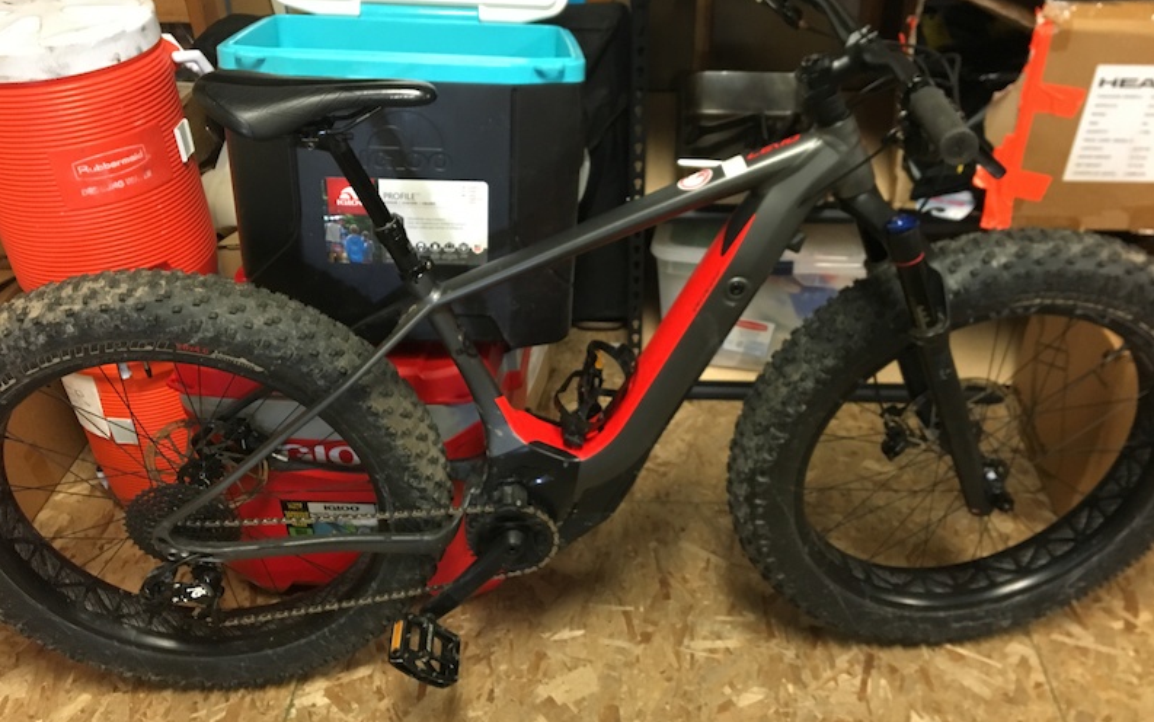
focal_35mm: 31
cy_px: 358
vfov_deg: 40.6
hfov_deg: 61.2
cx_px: 581
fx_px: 975
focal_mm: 4.15
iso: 200
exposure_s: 1/24
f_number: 2.2
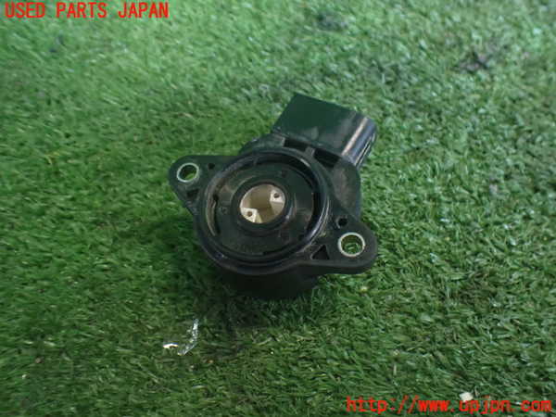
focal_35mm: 30
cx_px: 278
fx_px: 482
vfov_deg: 46.8
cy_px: 208
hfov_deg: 60.0
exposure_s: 1/80
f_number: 2.3
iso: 800
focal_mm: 5.4
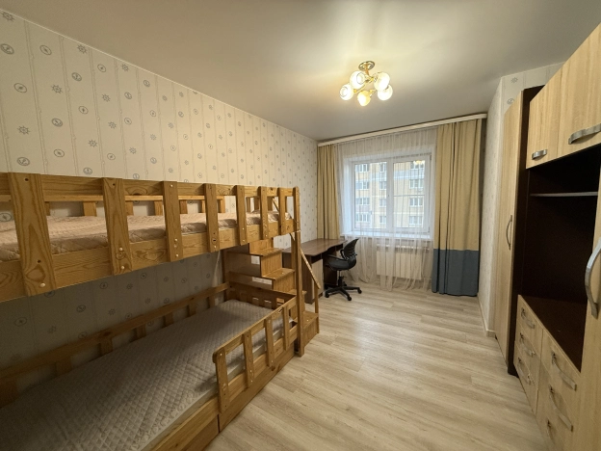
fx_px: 243
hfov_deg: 102.1
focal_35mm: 14
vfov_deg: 85.7
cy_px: 226
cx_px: 300
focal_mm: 2.22
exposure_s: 1/50
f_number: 2.2
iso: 320
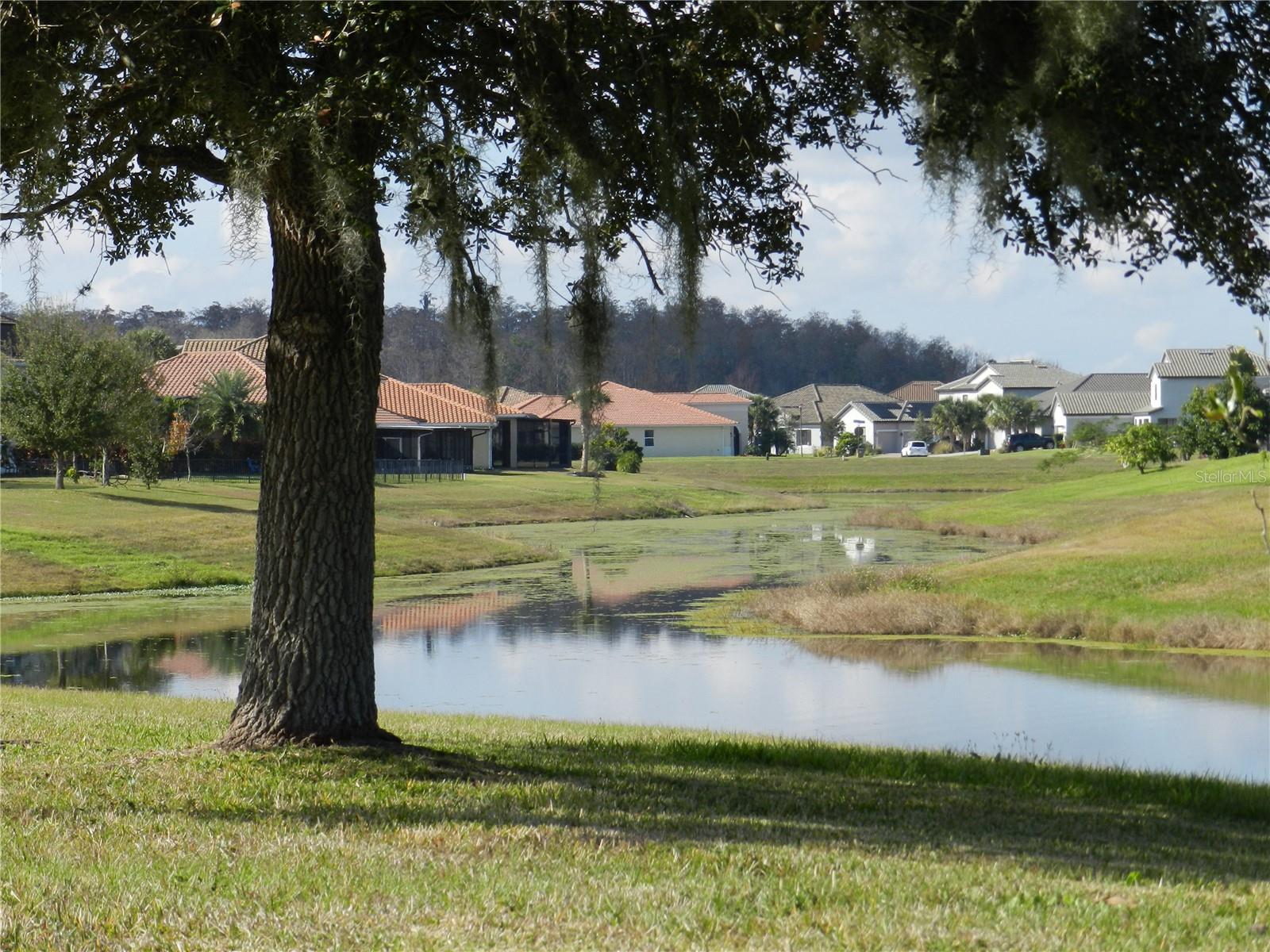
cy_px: 476
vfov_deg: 11.4
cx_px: 635
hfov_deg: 15.2
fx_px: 4769
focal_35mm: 130
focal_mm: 23.1
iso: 160
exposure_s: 1/640
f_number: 5
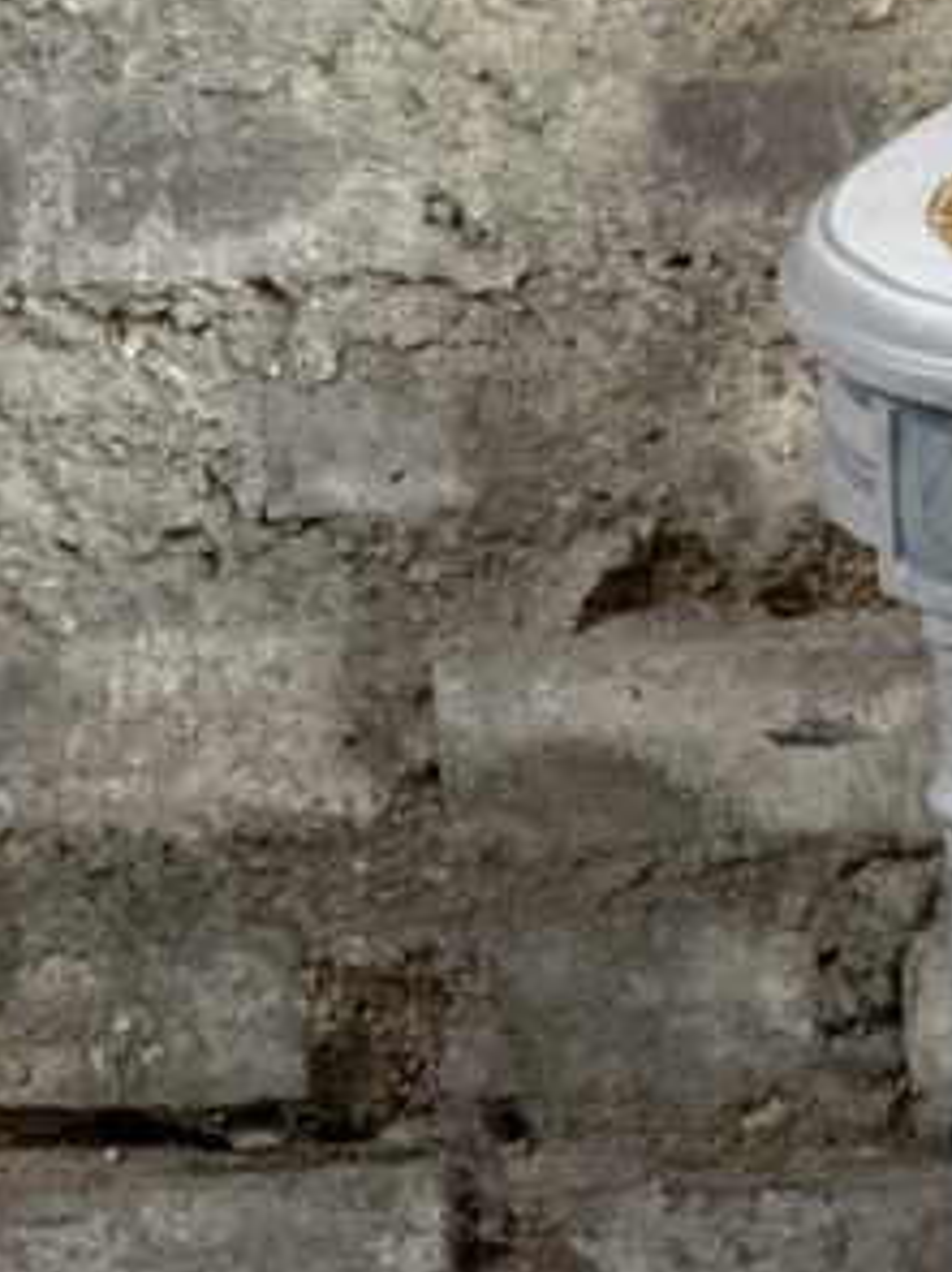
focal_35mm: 267
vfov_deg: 7.4
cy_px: 103
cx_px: 1611
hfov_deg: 5.5
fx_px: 9798
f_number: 2.8
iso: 160
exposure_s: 1/33
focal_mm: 9
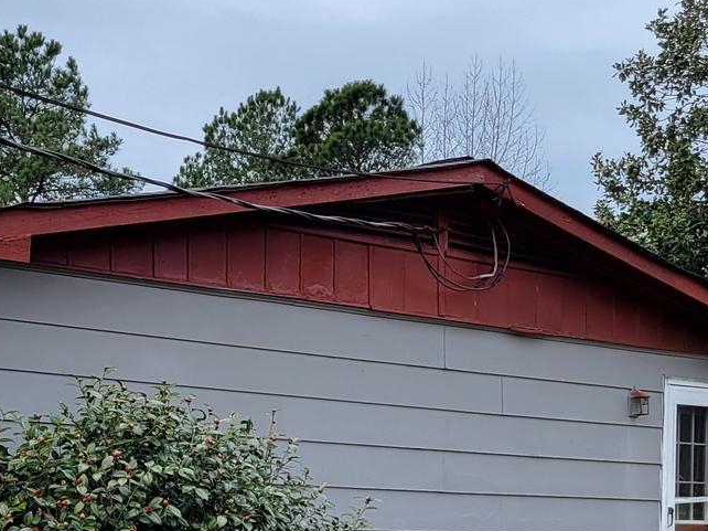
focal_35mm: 83
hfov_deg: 23.2
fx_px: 1697
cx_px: 146
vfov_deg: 17.1
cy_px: 596
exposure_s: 1/724
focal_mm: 5.4
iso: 40
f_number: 1.8
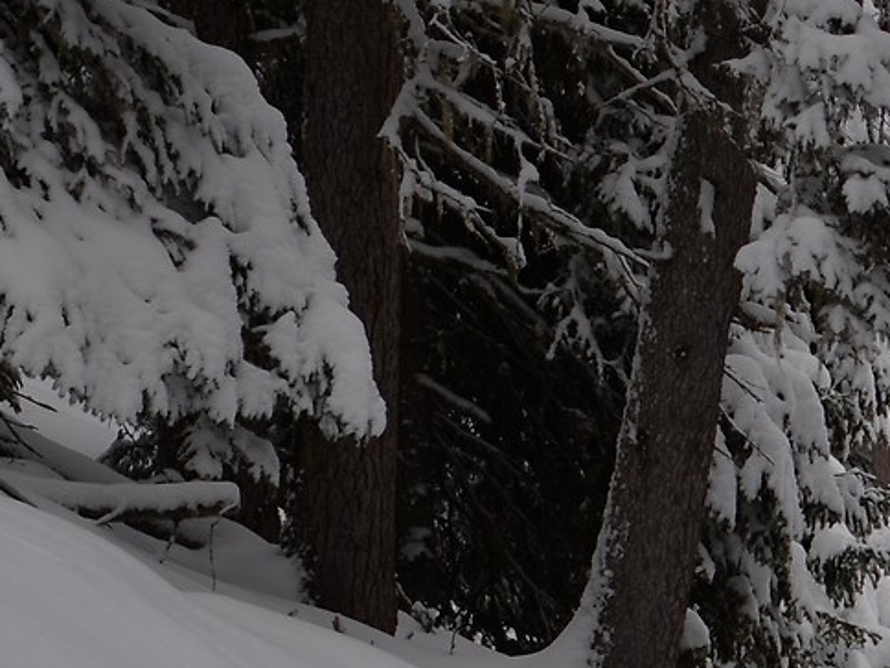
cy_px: 922
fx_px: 7970
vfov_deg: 4.8
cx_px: 1469
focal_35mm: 310
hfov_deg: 6.3
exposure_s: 1/1000
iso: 100
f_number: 2.8
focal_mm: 65
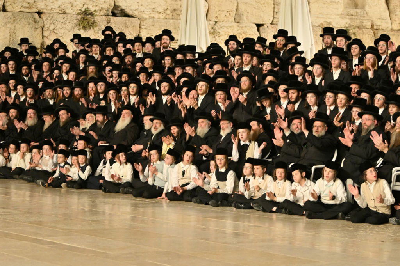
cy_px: 133
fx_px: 1333
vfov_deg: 11.4
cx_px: 200
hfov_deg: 17.1
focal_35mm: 120
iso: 640
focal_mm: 80
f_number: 2.8
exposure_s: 1/160
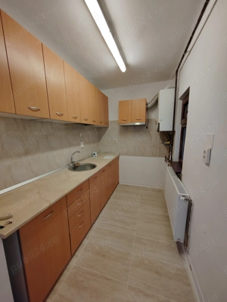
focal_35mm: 13
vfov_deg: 106.2
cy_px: 151
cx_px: 114
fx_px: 114
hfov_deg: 89.9
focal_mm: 2.16
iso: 500
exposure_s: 1/50
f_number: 2.2
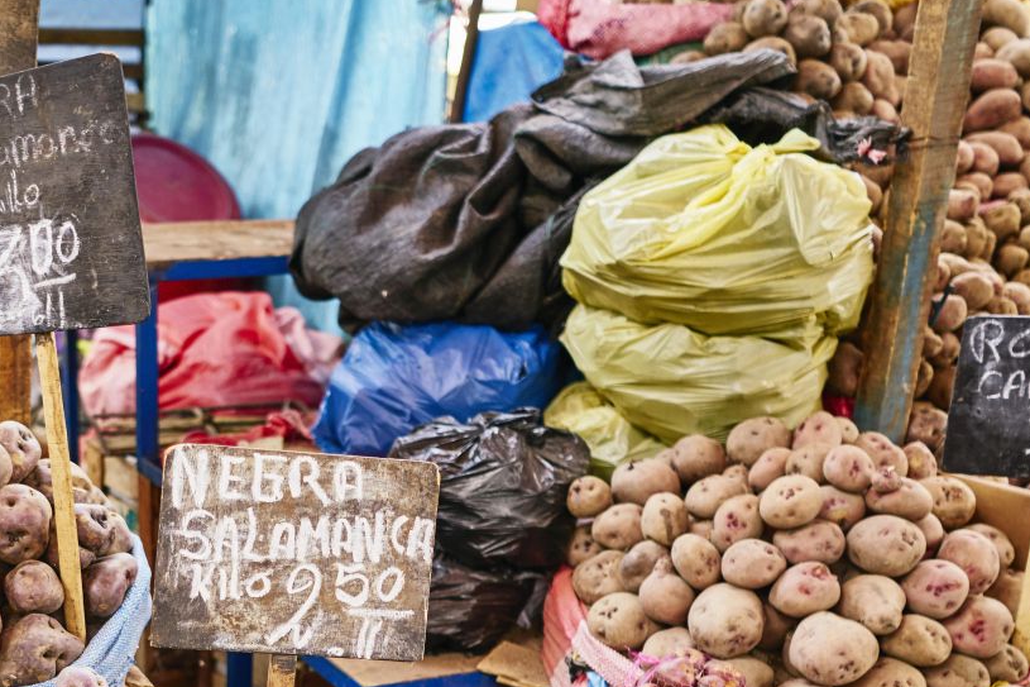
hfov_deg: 35.1
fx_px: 1573
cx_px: 200
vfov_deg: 23.7
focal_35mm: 55
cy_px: 667
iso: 400
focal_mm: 28
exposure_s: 1/400
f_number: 2.2
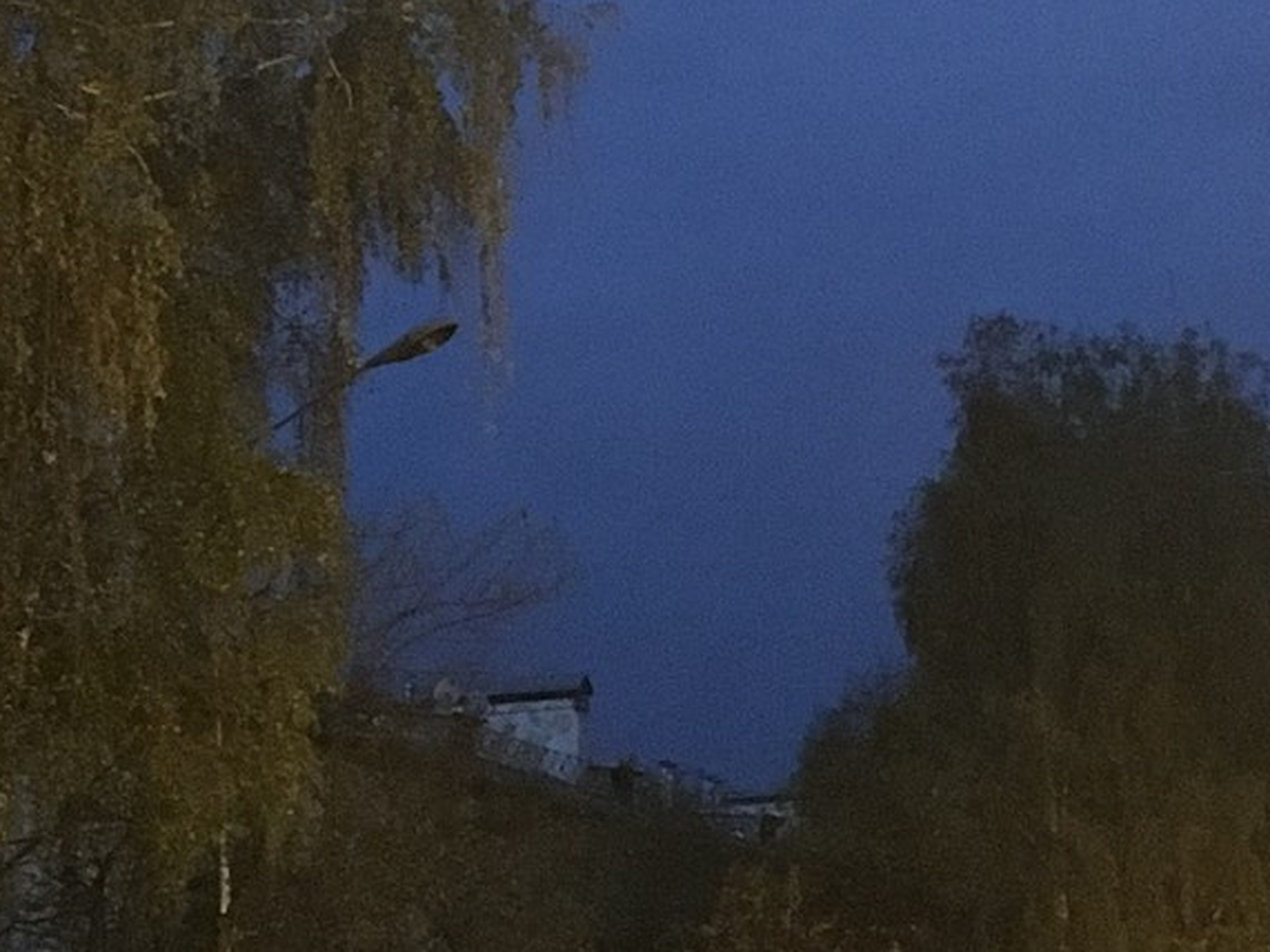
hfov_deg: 18.9
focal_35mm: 104
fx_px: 3815
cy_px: 440
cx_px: 431
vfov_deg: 14.2
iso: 640
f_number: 2.2
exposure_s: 1/17
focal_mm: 4.15
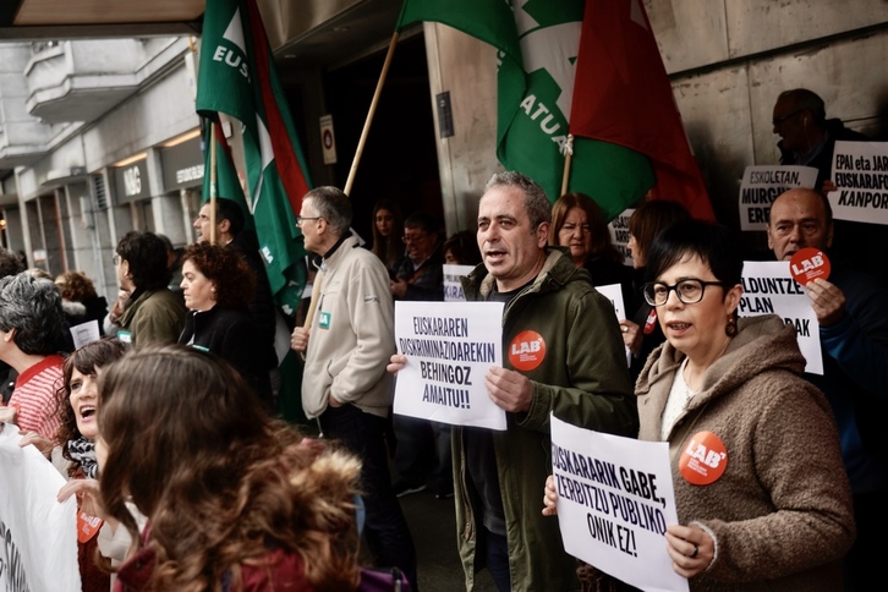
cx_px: 444
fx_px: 987
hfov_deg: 48.5
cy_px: 296
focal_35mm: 40
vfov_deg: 33.4
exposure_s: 1/200
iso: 160
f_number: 4
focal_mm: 40
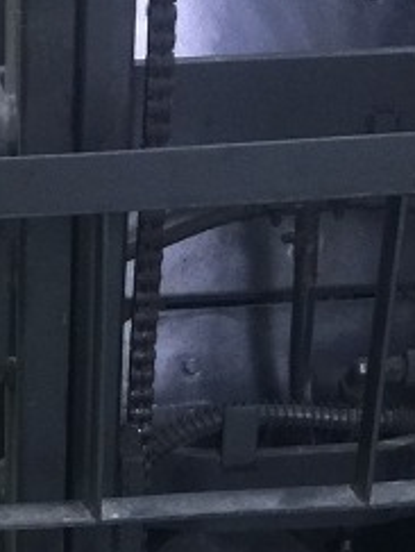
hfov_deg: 11.9
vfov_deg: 14.3
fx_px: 1945
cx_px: -118
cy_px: 990
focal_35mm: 122
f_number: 2.2
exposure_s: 1/15
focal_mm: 4.15
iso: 64
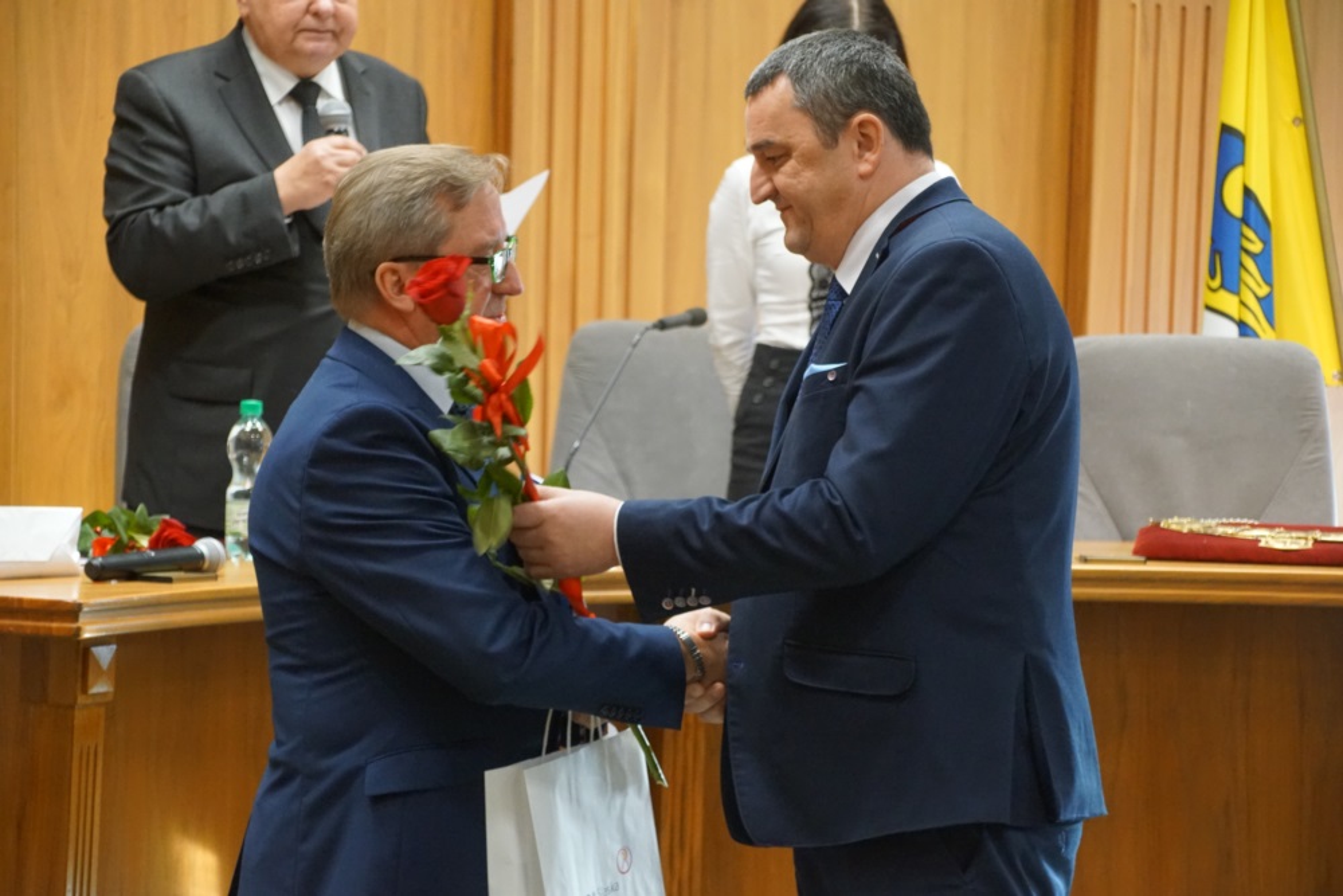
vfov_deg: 12.2
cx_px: 672
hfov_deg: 18.2
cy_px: 448
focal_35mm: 112
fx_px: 4197
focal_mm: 75
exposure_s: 1/80
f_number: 5.6
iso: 3200
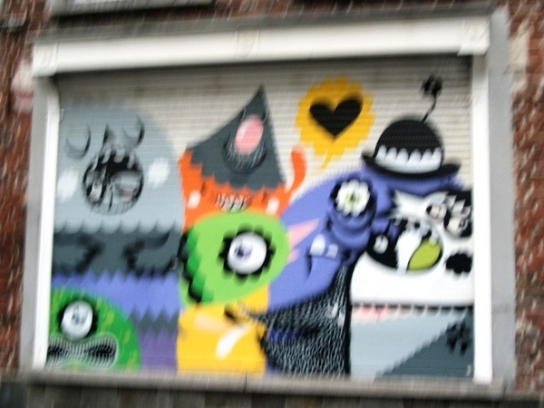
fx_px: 629
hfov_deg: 46.8
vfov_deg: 36.0
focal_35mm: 40
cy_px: 204
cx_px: 272
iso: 160
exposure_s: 1/40
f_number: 3.2
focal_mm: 7.1
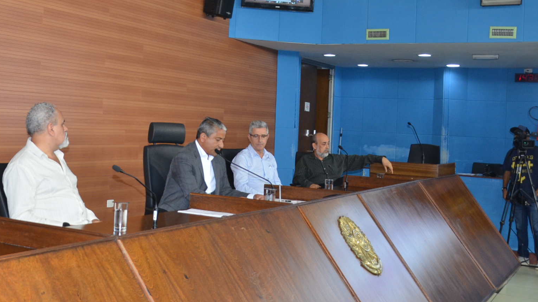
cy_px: 76
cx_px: 113
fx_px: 754
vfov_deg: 22.5
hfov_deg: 37.9
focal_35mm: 53
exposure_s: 1/60
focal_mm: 21
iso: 800
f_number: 3.8
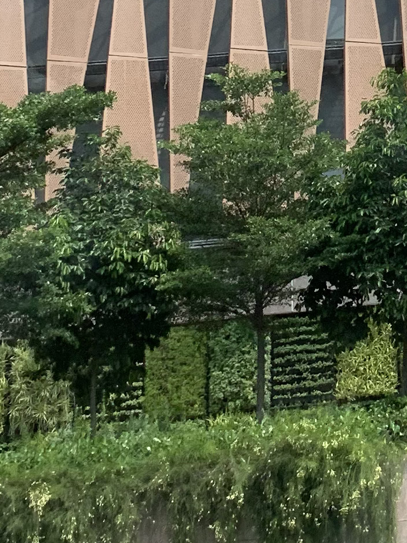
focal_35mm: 112
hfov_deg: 12.2
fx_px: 1756
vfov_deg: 15.8
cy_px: -331
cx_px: 714
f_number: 1.8
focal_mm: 4.25
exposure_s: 1/936
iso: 25
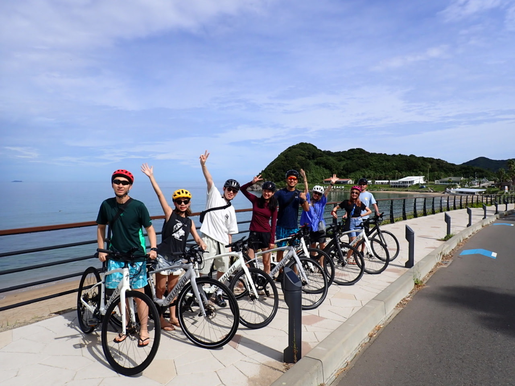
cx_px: 258
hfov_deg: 69.4
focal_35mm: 25
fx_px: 372
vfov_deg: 54.9
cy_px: 193
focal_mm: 4.5
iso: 100
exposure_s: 1/320
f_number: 8
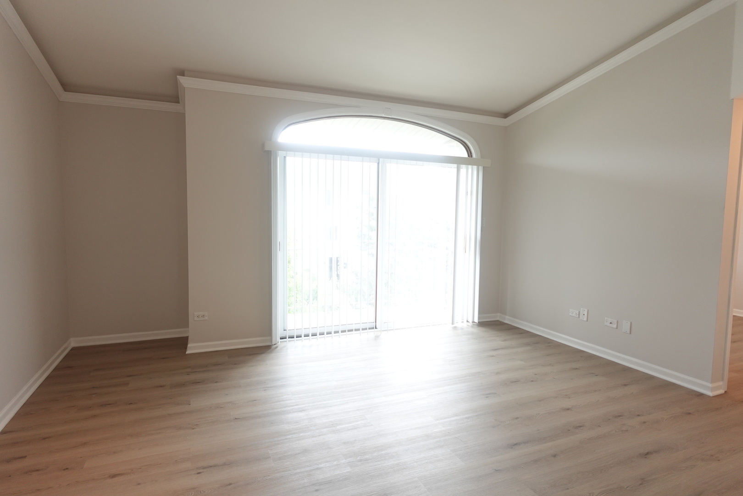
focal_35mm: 20
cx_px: 372
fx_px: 413
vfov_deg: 61.9
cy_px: 248
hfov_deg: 84.0
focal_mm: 7.6
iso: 160
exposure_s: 1/80
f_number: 2
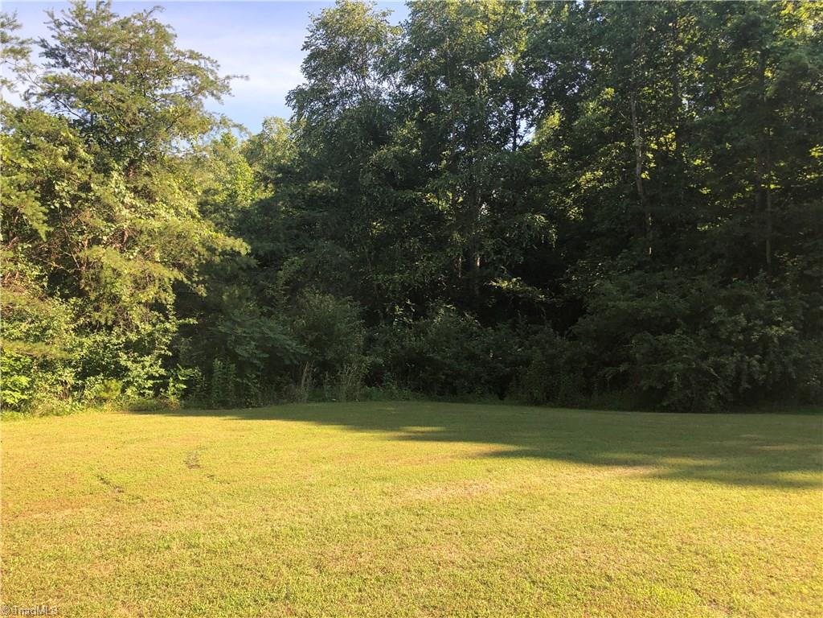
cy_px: 309
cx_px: 412
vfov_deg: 49.7
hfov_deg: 63.4
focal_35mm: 28
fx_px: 666
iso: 20
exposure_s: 1/631
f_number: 1.8
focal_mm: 3.99
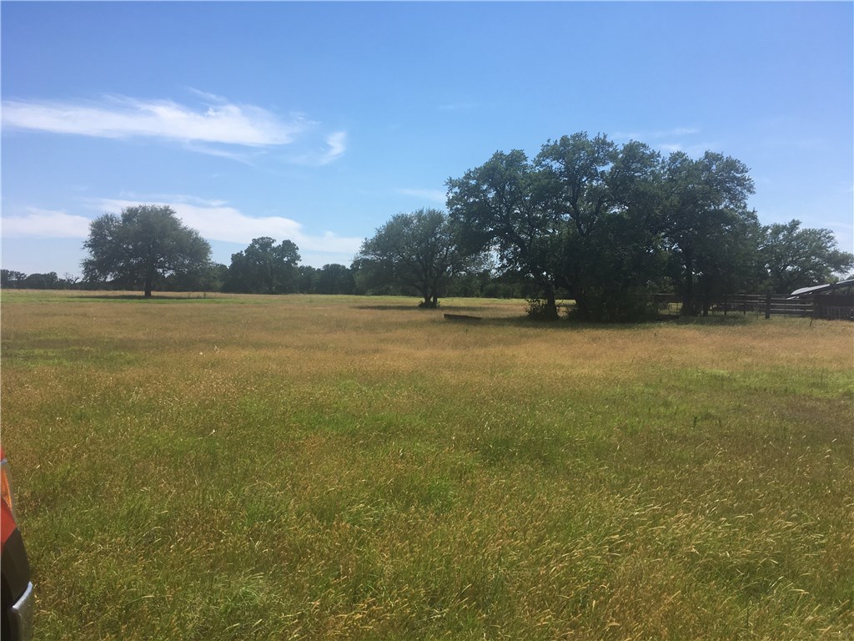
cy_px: 320
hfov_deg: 61.7
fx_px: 715
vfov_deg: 48.2
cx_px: 427
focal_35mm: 29
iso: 25
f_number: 2.2
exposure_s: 1/1637
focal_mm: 4.15
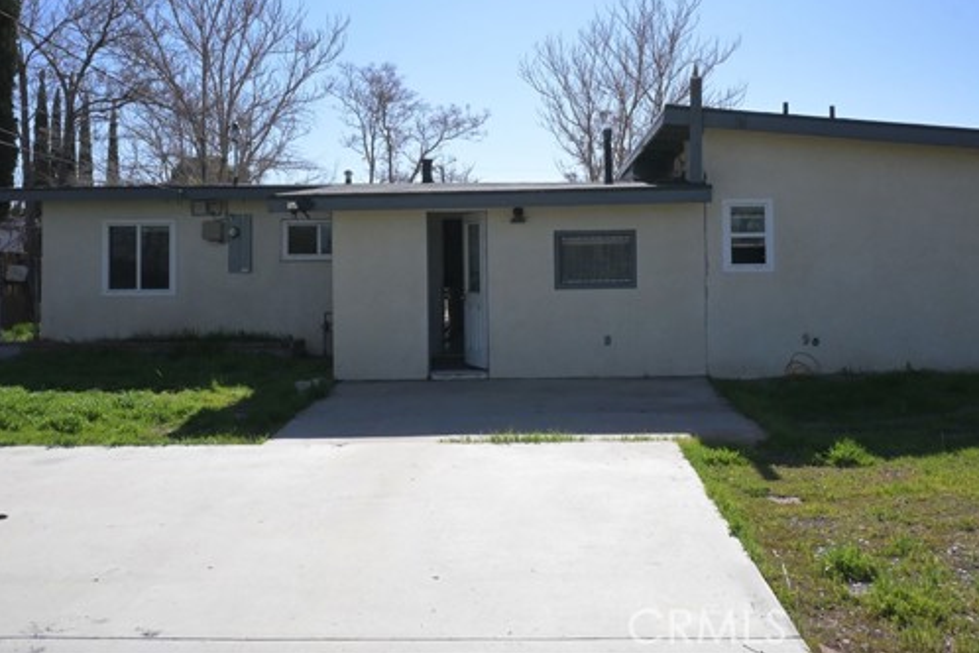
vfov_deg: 36.0
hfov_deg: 52.2
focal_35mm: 37
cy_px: 235
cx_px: 547
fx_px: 996
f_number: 10
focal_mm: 19
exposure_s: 1/4000
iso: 2500
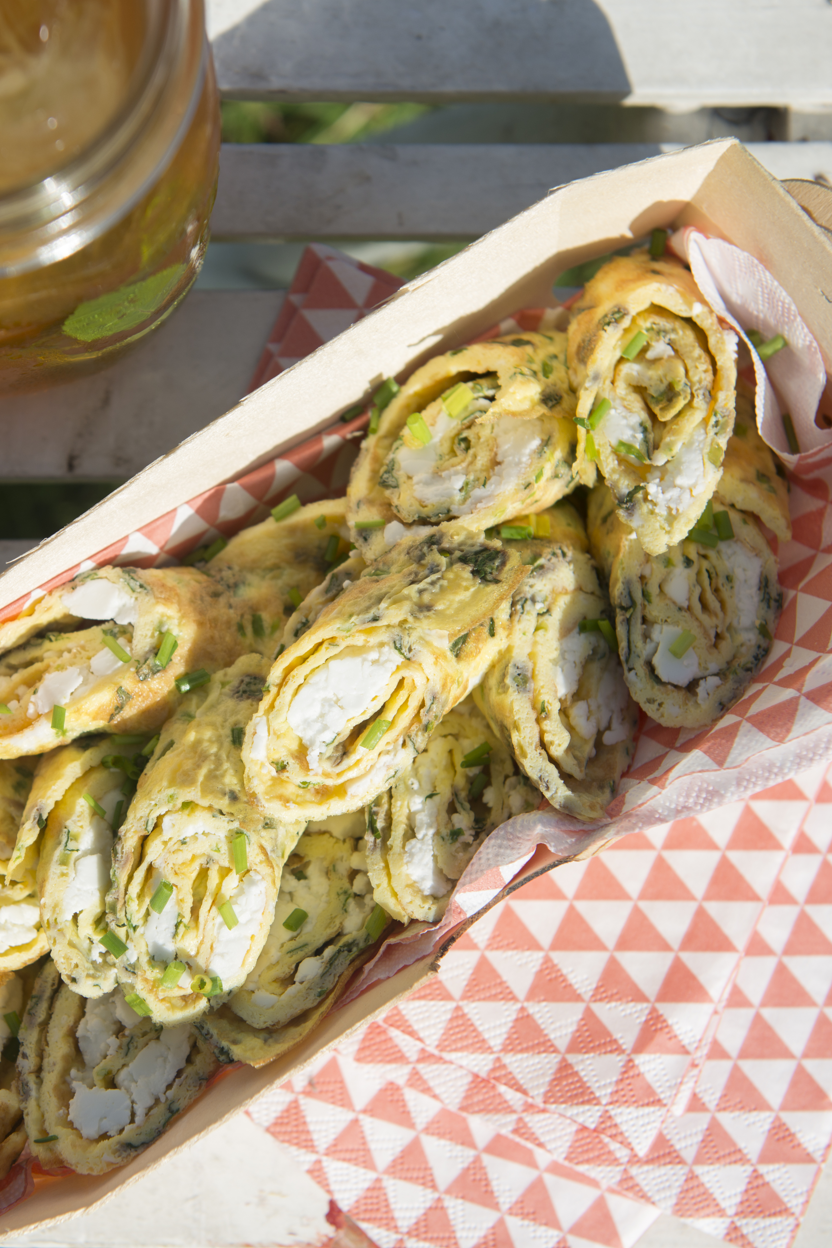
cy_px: 624
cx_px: 206
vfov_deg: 27.0
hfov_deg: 18.1
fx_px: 2600
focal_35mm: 75
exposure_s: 1/1000
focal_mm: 50
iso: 100
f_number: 4.8
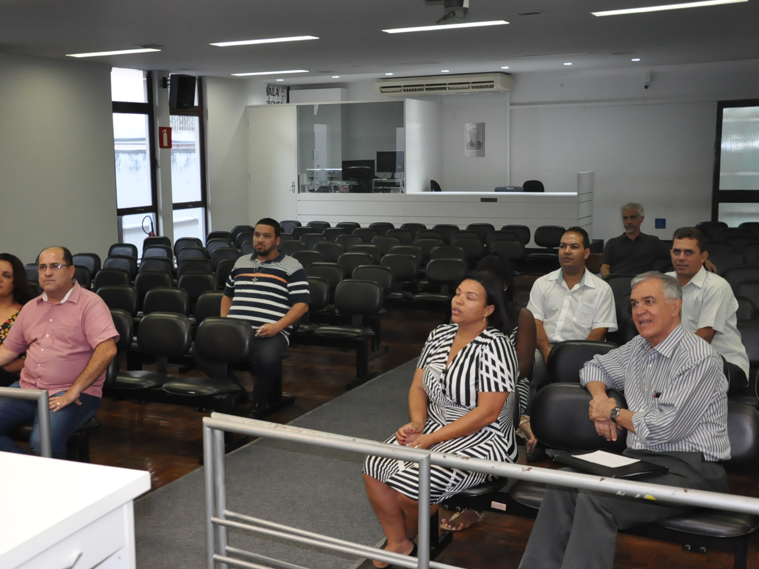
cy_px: 277
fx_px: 933
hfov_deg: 44.1
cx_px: 326
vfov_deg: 33.9
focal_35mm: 43
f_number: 4
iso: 2000
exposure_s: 1/100
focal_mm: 25
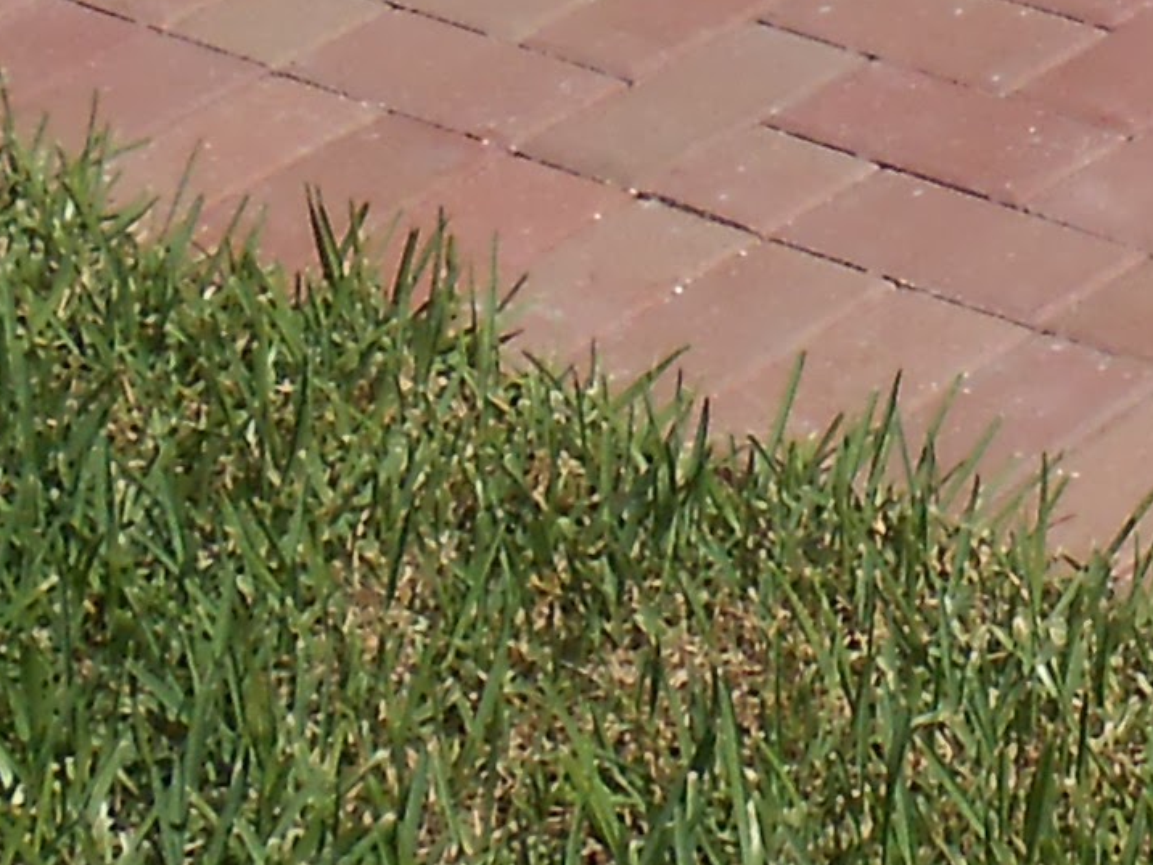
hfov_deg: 11.3
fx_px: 5563
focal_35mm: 167
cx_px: 1816
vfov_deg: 8.4
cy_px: -957
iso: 80
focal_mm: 4.6
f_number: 3.5
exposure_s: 1/1500
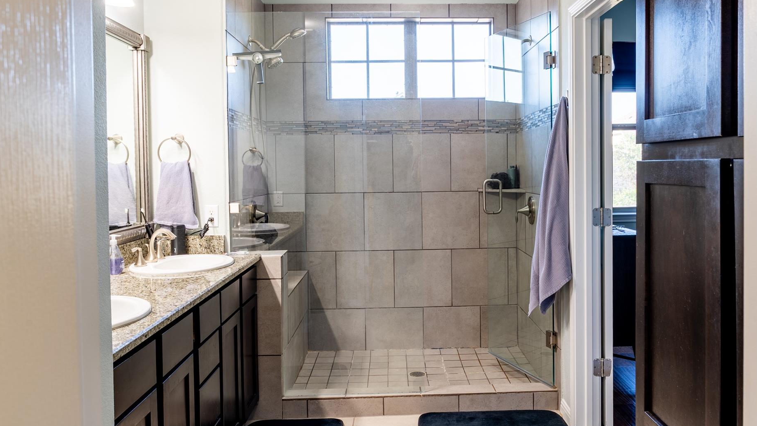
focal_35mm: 28
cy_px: 225
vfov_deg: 41.5
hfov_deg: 67.8
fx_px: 562
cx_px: 407
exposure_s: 1/13
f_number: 11
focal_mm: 24
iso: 100
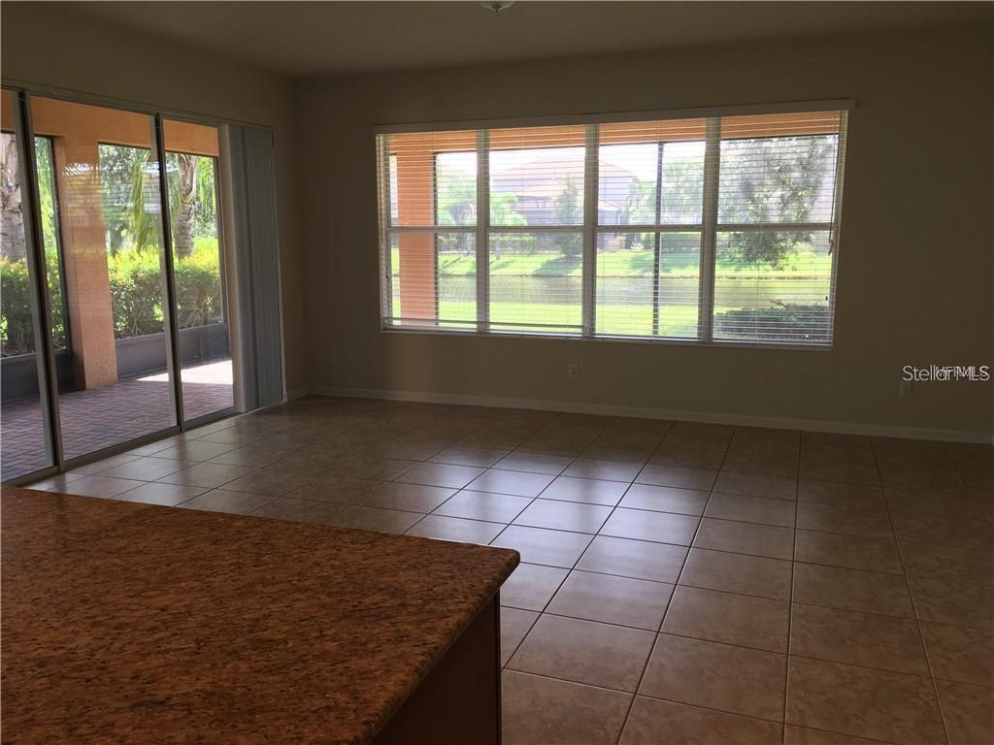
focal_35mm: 29
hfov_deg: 61.7
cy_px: 372
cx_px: 497
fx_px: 833
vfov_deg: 48.2
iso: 25
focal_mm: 4.15
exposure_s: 1/40
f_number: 2.2
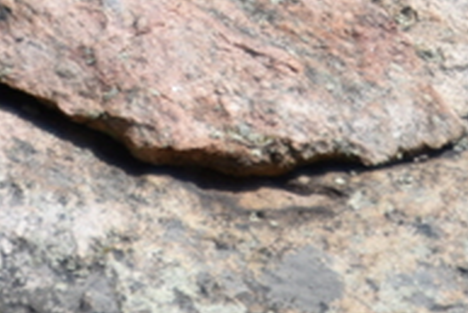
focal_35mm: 1989
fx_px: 25876
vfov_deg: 0.7
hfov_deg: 1.0
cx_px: 298
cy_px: -478
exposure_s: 1/640
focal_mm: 300
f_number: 5.6
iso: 100
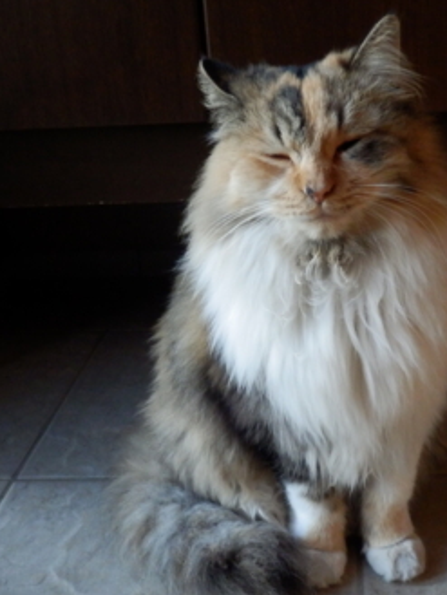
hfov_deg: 35.0
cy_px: 298
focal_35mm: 41
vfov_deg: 45.8
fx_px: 705
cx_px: 277
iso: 800
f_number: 3.3
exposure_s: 1/30
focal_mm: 5.5
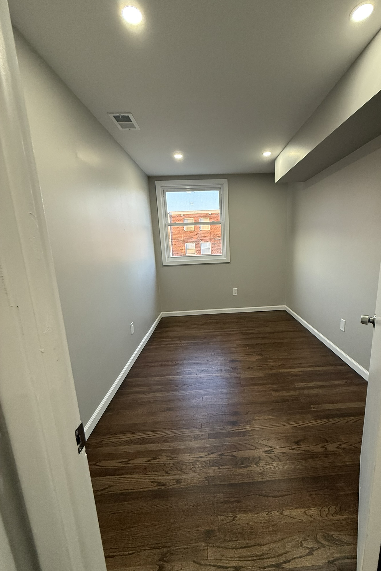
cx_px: 220
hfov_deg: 76.8
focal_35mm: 15
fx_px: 238
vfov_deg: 100.4
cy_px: 293
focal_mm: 2.22
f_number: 2.2
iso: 320
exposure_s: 1/120
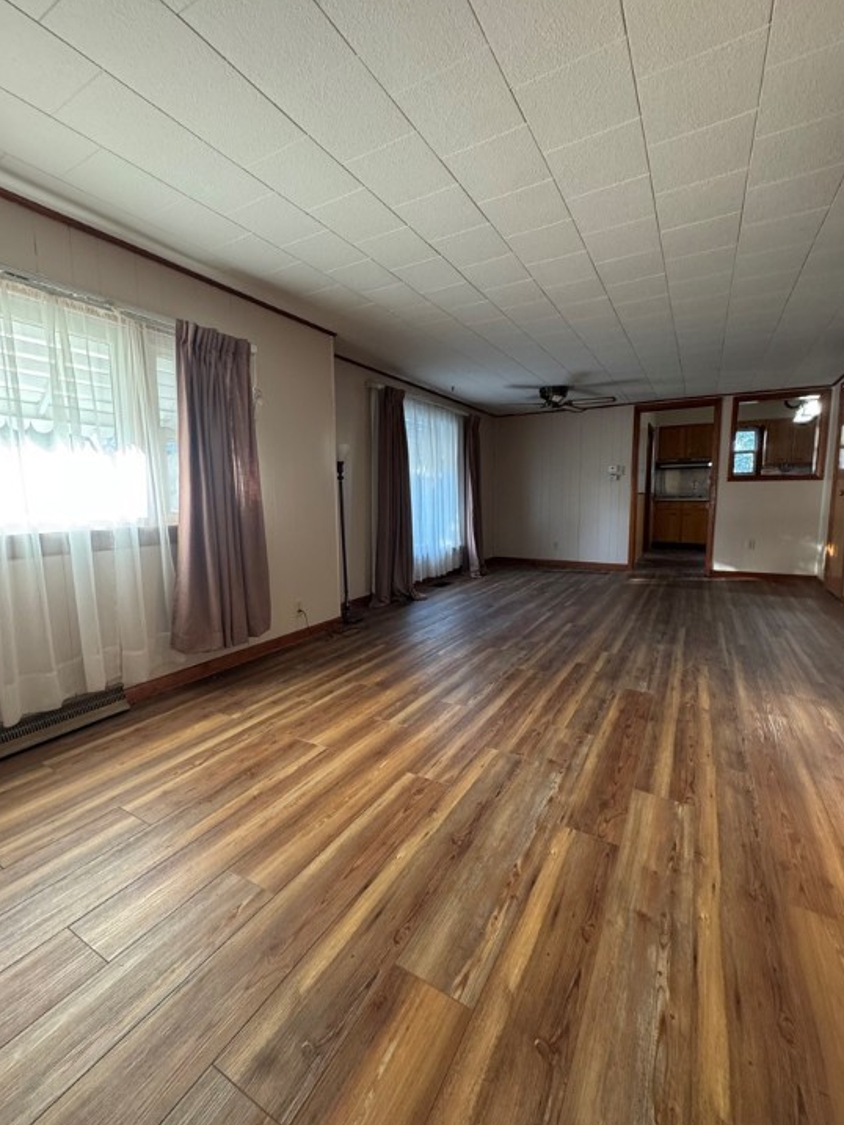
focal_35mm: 15
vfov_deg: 98.2
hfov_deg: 81.8
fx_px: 487
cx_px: 413
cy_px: 557
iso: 320
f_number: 2.2
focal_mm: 2.22
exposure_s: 1/65
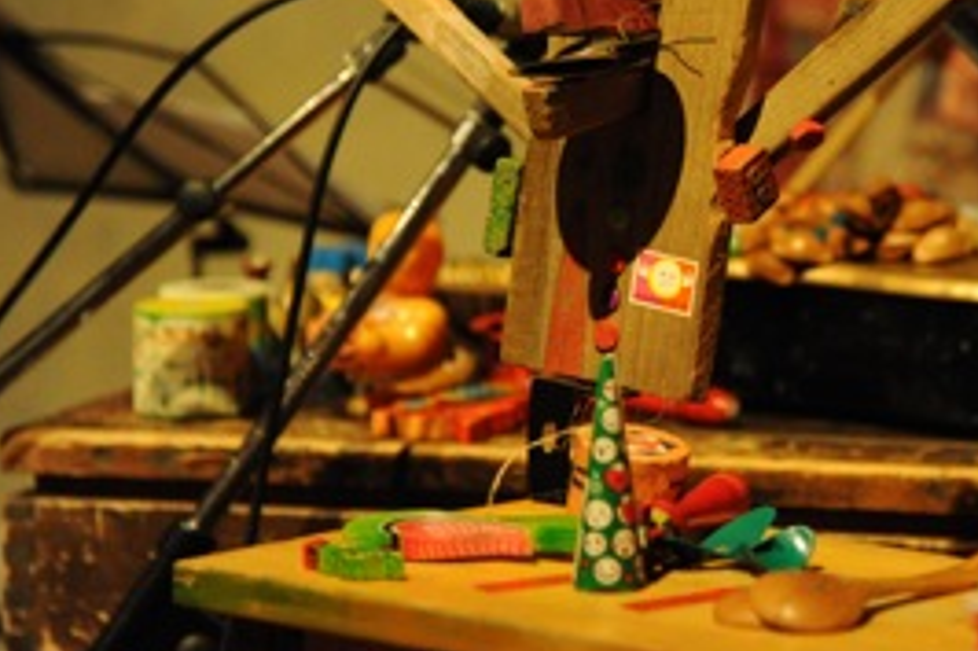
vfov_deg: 6.8
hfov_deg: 10.1
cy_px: 278
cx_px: 724
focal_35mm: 203
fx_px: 5511
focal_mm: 120
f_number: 4
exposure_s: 1/125
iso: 5000
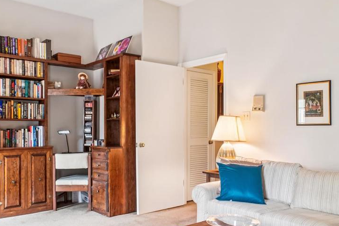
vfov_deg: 39.9
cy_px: 125
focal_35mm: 33
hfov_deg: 57.2
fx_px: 311
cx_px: 175
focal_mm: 11
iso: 500
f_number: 8
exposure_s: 1/6
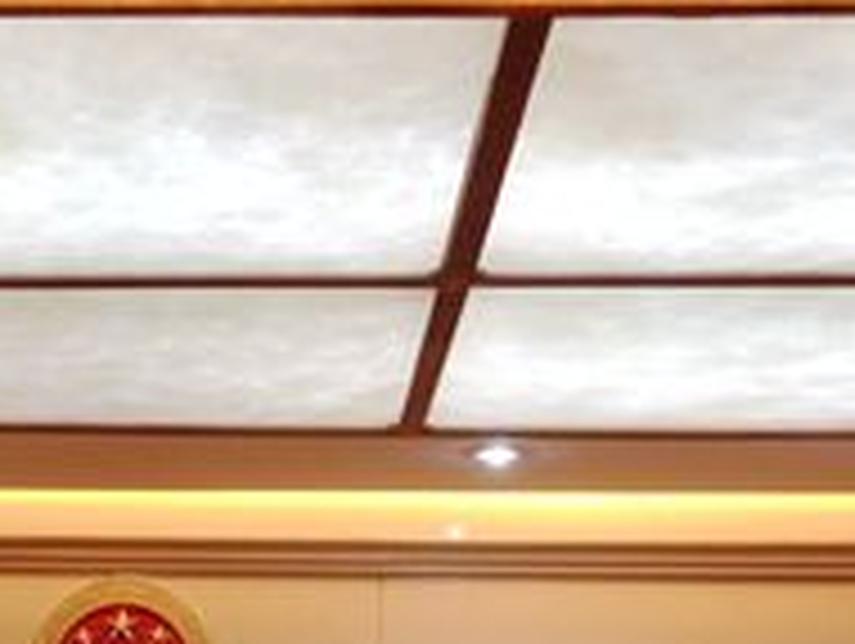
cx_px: 99
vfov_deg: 12.5
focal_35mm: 111
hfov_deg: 17.5
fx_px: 2745
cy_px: 1036
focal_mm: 4.12
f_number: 2.4
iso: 50
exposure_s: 1/24
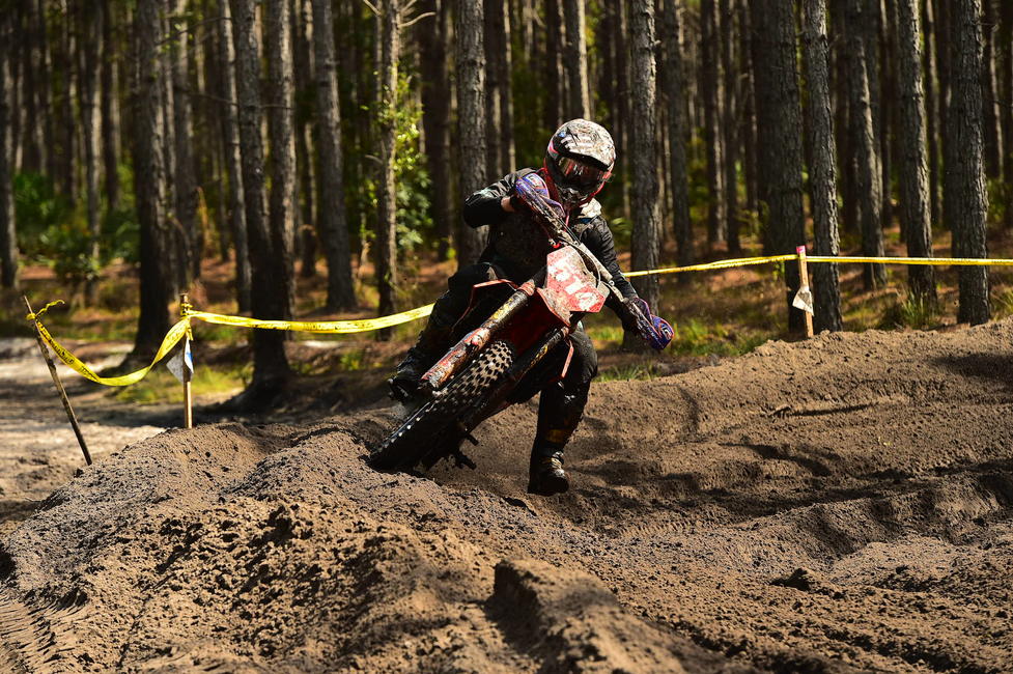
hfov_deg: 12.5
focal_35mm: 165
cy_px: 337
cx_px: 506
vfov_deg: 8.3
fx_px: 4640
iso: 640
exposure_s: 1/1000
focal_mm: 165
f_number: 5.6
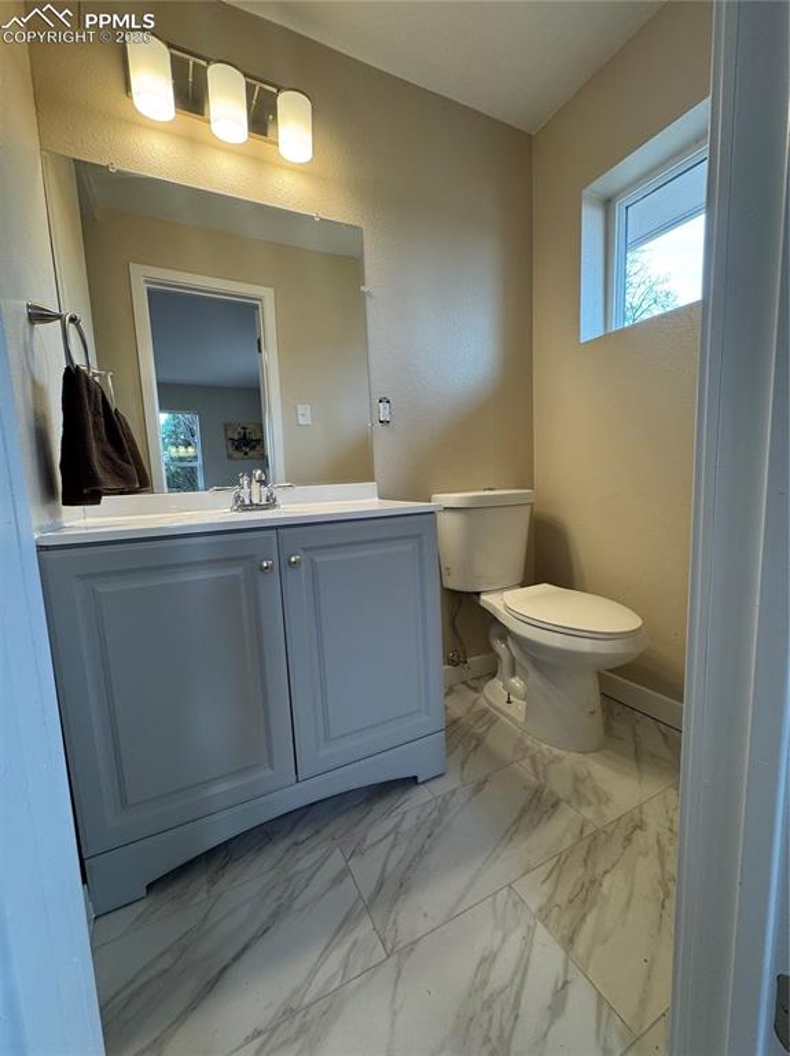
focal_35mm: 14
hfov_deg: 85.6
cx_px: 395
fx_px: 426
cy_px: 528
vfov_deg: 102.1
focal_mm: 2.22
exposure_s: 1/120
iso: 100
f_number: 2.2
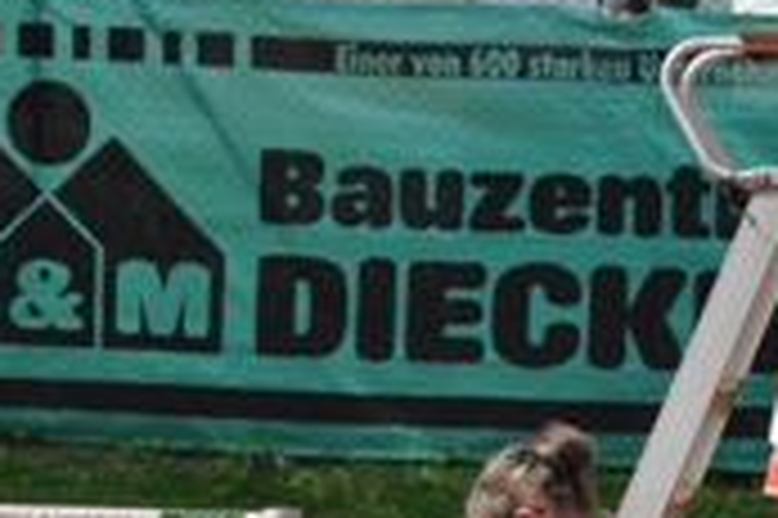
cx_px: 607
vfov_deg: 3.4
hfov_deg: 5.1
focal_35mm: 408
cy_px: 604
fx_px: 8815
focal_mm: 105
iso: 200
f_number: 9
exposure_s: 1/320
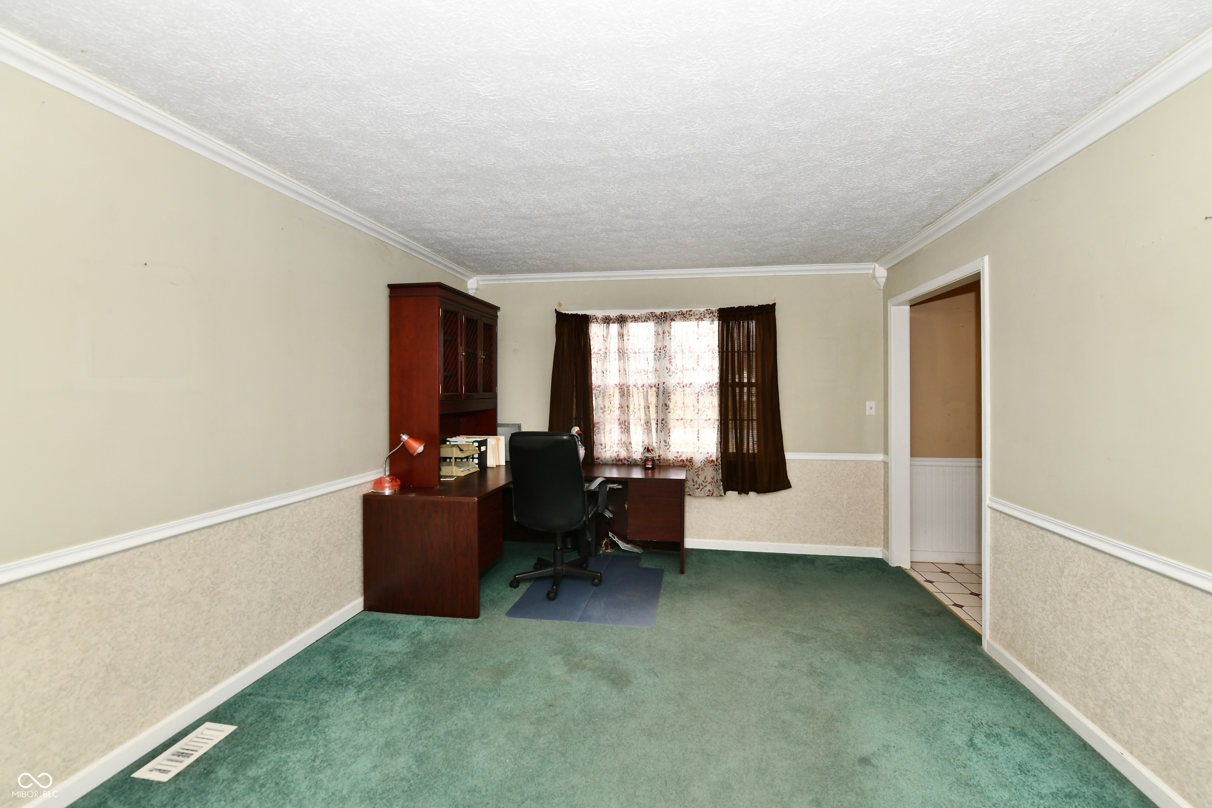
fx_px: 471
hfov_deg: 104.3
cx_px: 606
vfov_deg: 81.2
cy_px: 404
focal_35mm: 14
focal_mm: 14
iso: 640
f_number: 6.3
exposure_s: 1/60
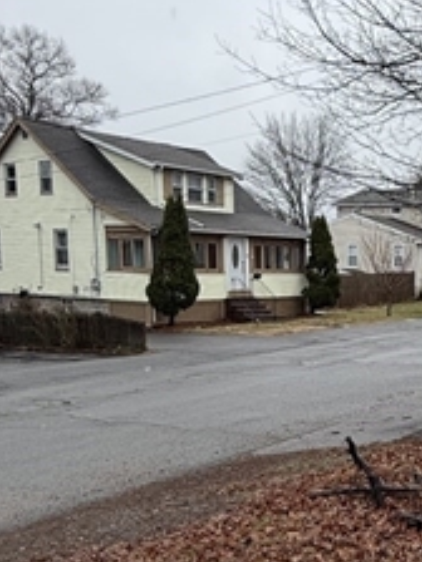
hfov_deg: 28.2
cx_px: 437
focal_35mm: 48
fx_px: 780
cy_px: 386
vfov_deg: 39.1
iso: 32
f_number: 2.2
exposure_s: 1/770
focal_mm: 2.22
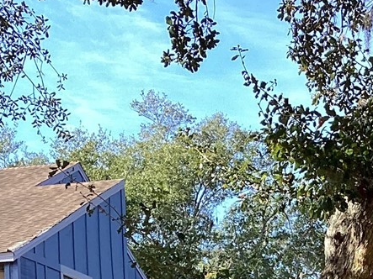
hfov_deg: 17.2
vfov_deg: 12.2
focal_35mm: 112
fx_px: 1207
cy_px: 492
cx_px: 371
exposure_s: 1/327
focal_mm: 3.3
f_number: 2.4
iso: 25
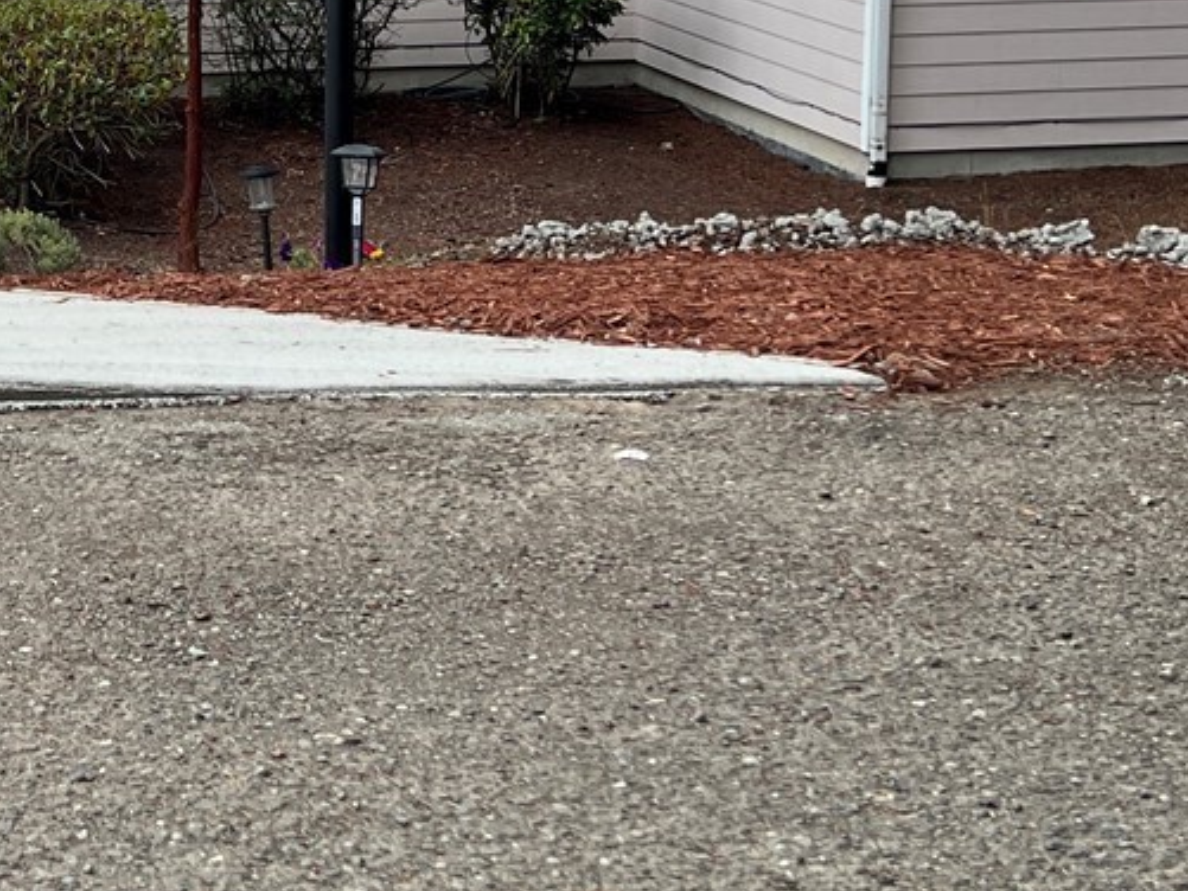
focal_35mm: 83
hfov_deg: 22.4
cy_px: 21
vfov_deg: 17.4
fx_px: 2849
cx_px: -88
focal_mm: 5.7
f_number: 1.5
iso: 50
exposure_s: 1/666
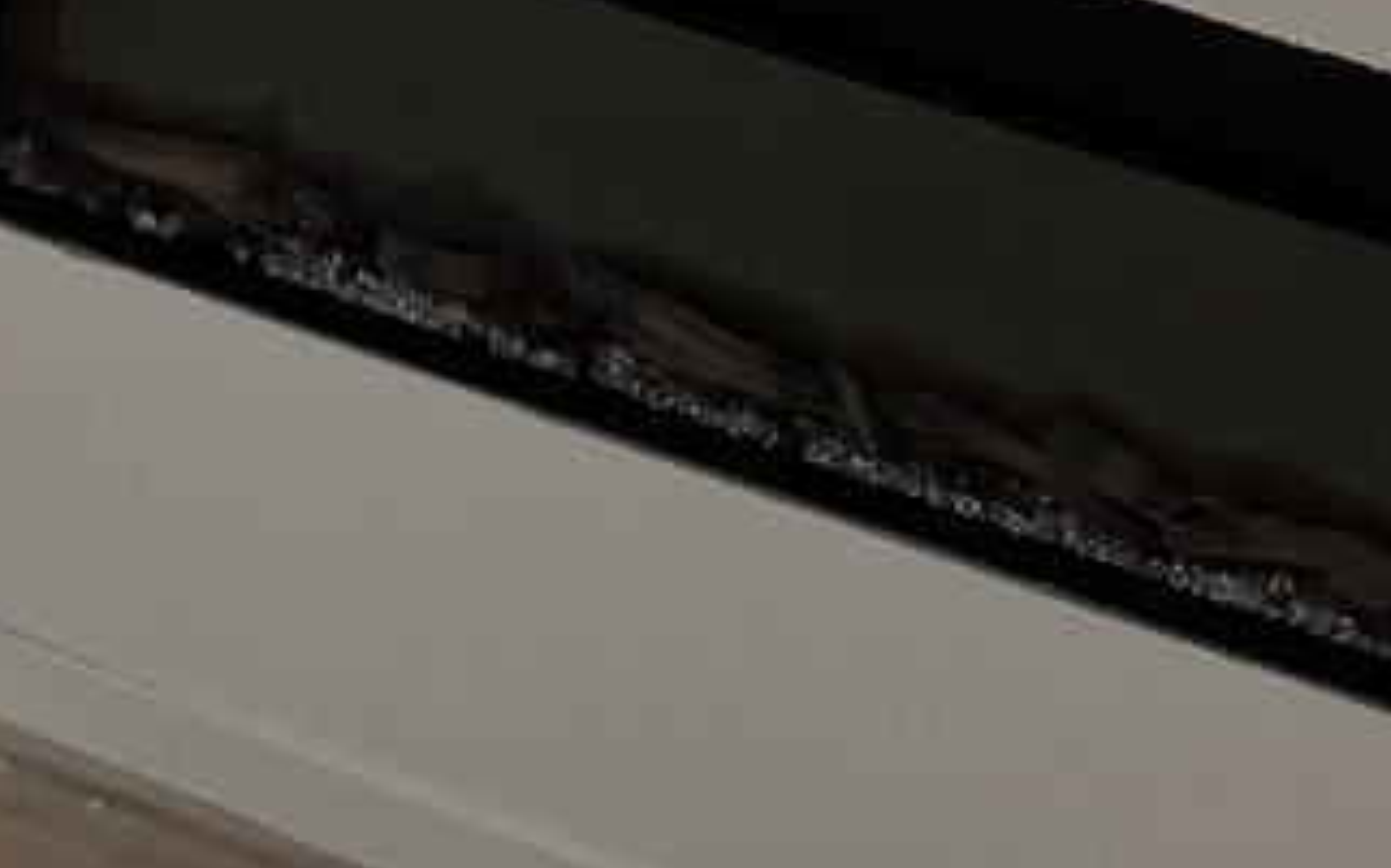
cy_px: -2025
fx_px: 6139
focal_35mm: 162
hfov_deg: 10.6
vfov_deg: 7.0
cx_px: -2194
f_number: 1.78
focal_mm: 6.76
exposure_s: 1/2907
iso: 80
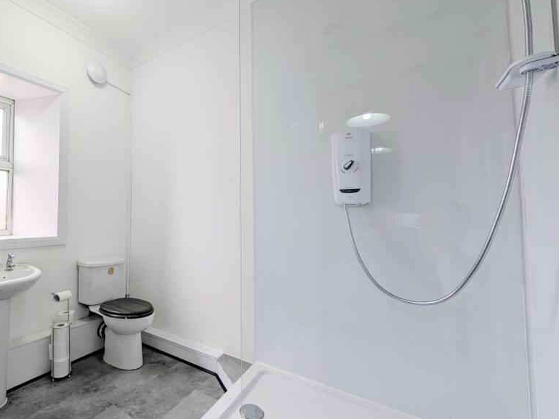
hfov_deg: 91.2
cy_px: 202
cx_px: 188
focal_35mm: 16
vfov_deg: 78.1
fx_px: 258
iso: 55
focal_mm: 2.02
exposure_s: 1/200
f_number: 1.7
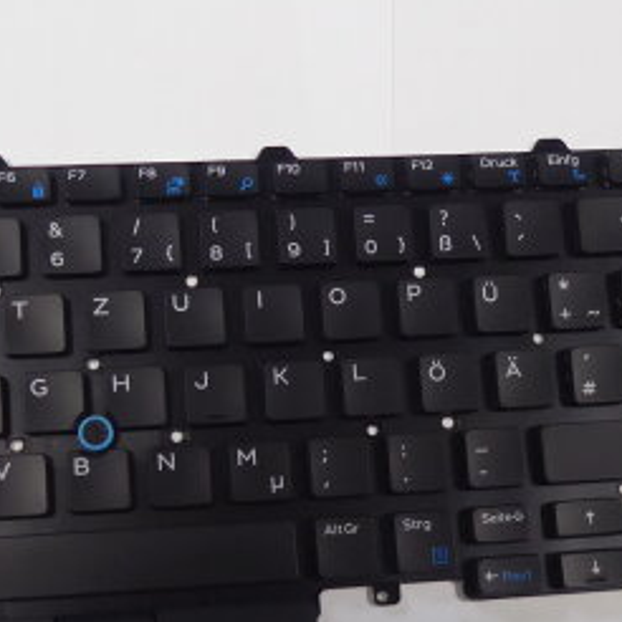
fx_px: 1098
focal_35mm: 54
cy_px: 455
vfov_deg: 31.2
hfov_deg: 31.5
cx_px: 245
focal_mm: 4.3
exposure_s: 1/60
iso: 400
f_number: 3.3
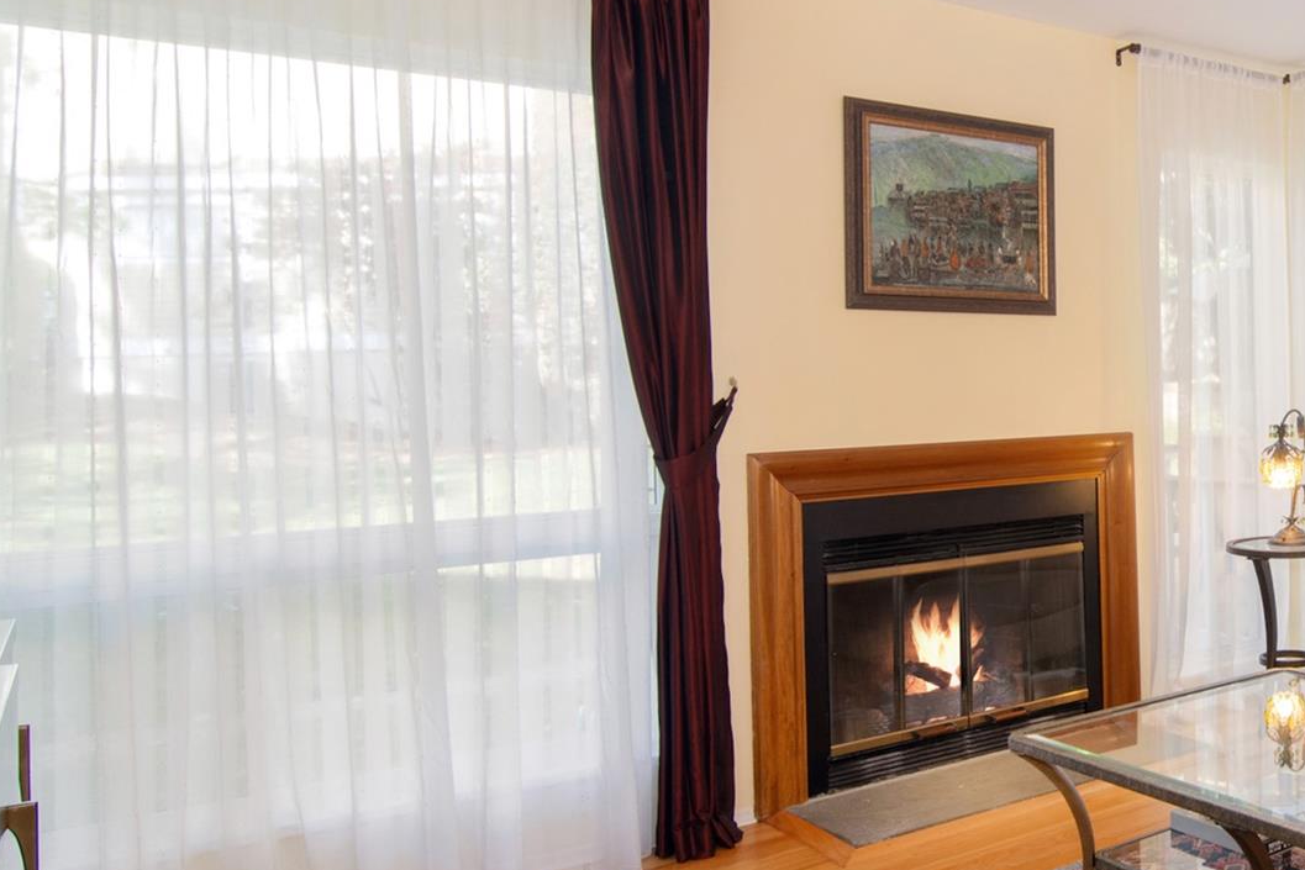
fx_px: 1159
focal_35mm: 32
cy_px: 447
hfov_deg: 50.3
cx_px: 1233
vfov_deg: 41.2
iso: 640
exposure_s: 1/50
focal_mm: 11
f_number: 8
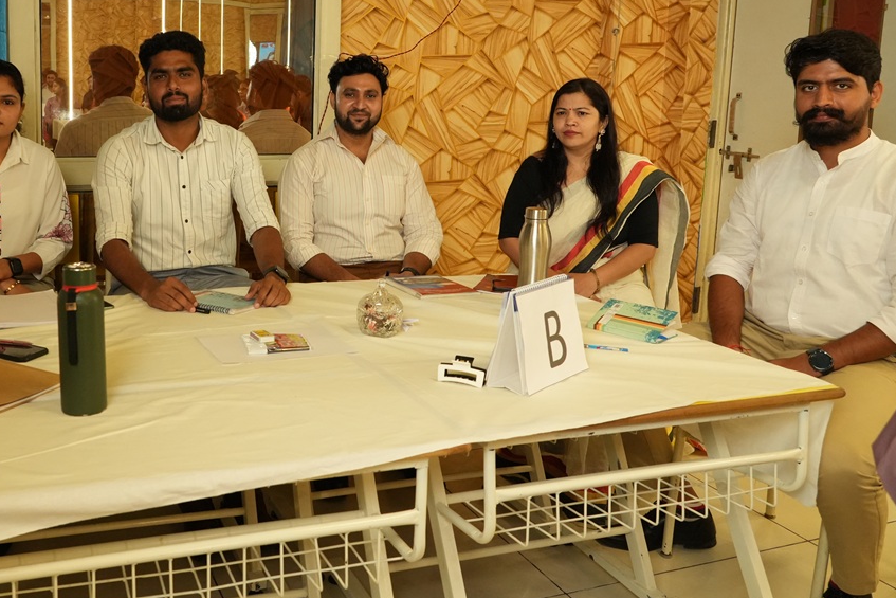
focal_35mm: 34
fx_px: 846
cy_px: 191
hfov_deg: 54.2
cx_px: 269
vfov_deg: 38.4
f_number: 5.6
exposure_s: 1/250
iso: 5000
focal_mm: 24
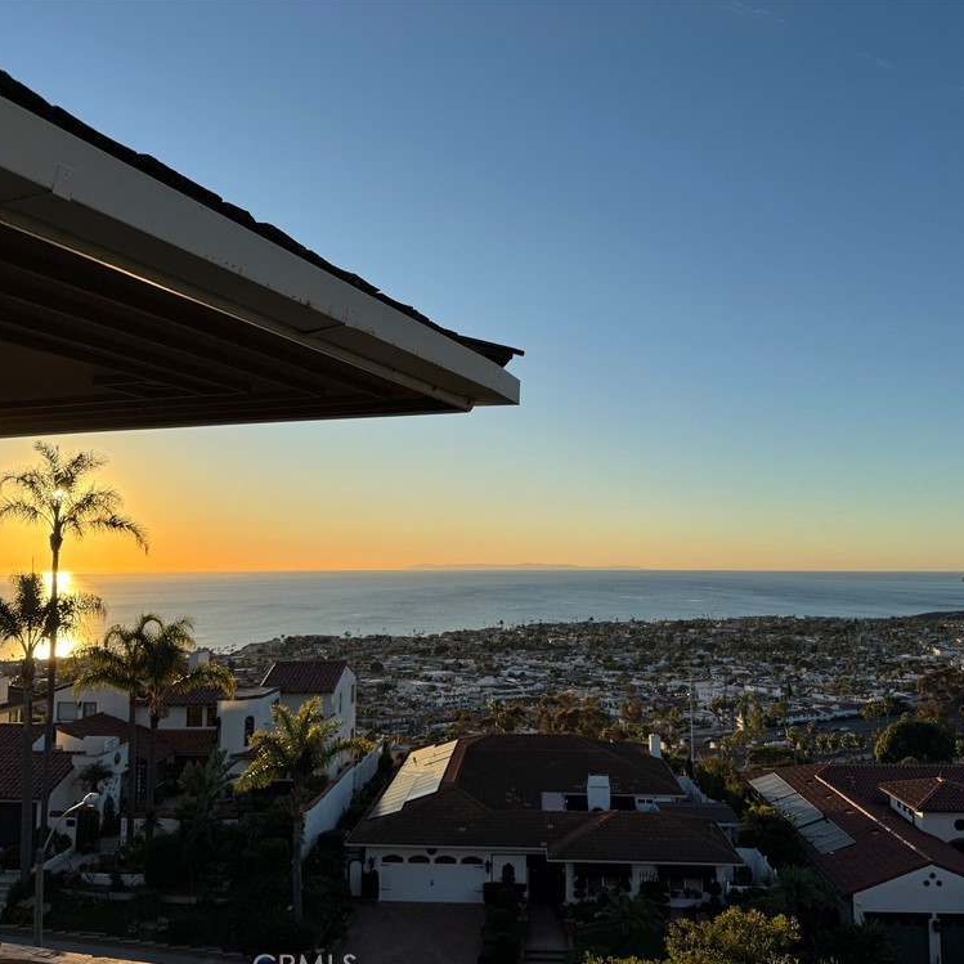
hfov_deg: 55.6
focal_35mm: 29
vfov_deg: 55.6
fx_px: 914
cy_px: 490
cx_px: 485
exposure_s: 1/4049
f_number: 1.78
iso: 80
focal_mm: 6.76
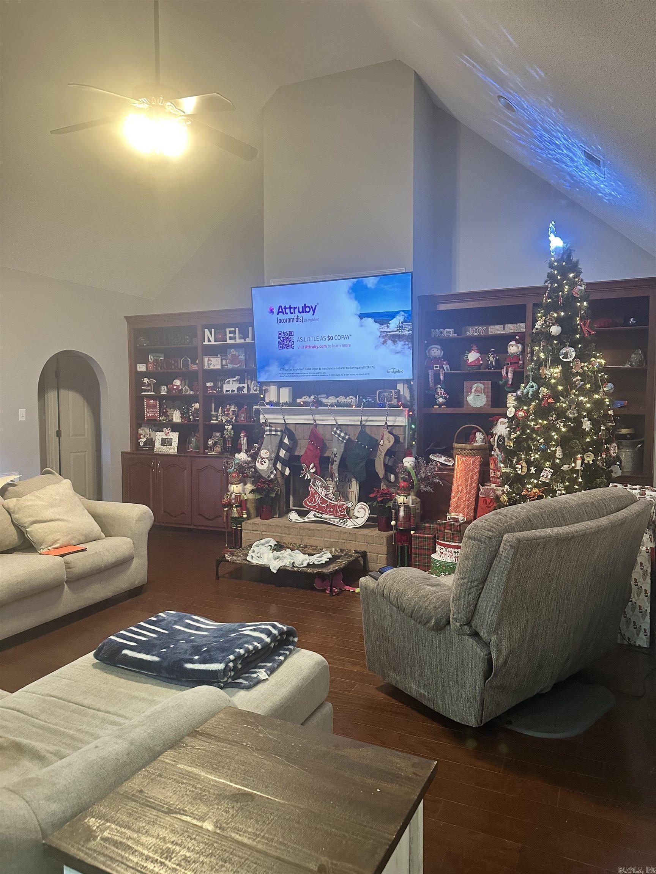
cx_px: 328
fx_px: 606
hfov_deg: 56.8
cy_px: 437
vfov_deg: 71.6
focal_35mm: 24
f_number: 1.78
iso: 500
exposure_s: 1/60
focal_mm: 6.86
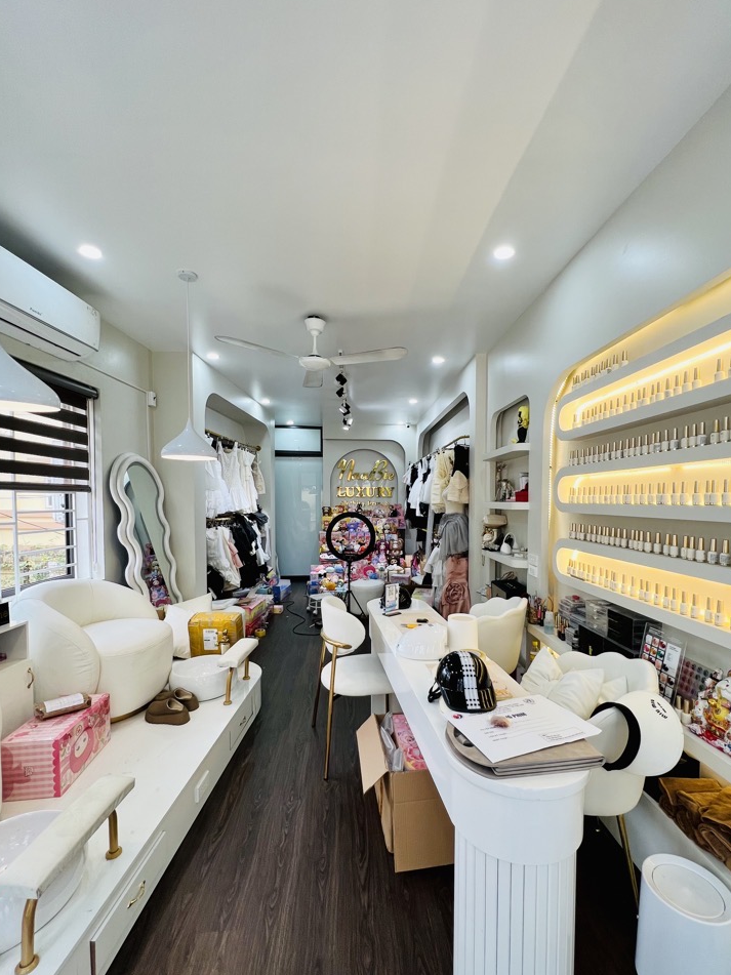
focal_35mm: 14
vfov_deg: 101.9
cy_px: 518
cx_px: 384
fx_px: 394
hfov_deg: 85.6
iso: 64
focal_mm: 1.57
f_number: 1.8
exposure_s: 1/100
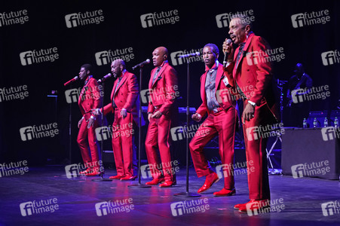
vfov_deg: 23.7
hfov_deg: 35.1
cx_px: 170
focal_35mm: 57
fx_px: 538
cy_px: 113
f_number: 5.6
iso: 1600
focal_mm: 57
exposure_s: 1/160
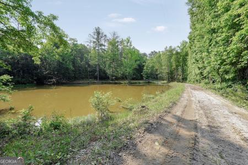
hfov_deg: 100.4
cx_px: 124
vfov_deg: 77.3
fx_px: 103
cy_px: 82
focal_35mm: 15
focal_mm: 10
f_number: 8
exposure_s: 1/100
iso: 100
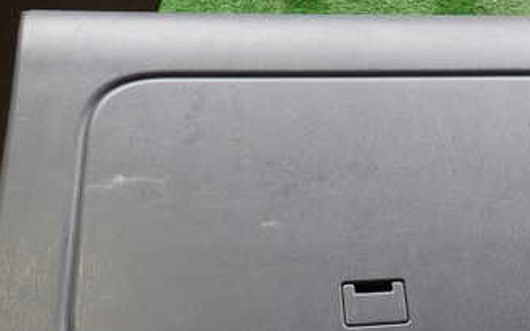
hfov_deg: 40.6
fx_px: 693
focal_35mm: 48
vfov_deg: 26.5
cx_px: 400
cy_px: 253
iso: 100
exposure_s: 1/60
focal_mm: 4.5
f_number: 2
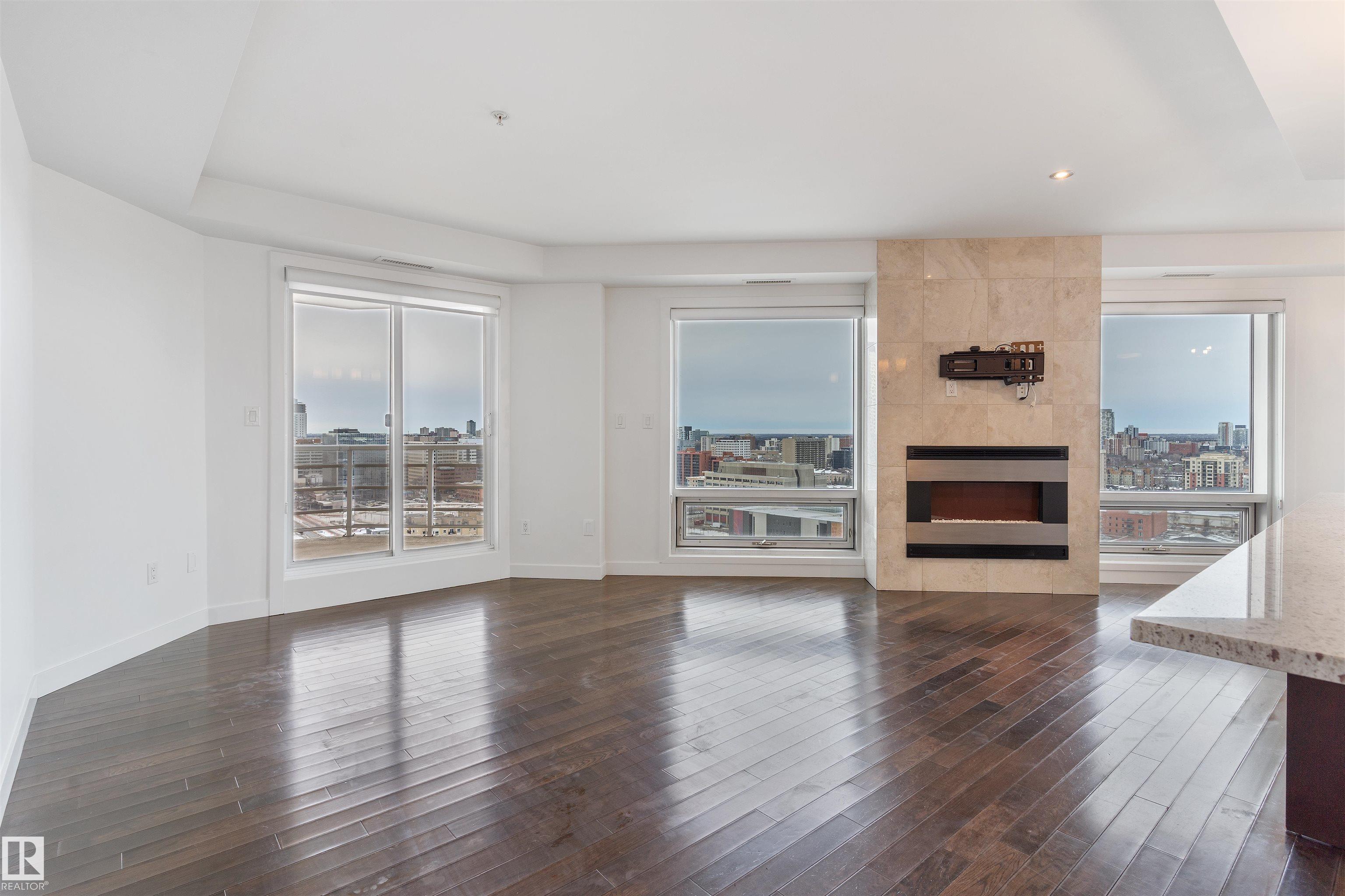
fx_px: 635
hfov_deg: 93.3
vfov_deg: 70.4
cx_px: 672
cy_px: 448
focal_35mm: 17
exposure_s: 1/4
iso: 200
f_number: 8
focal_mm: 17
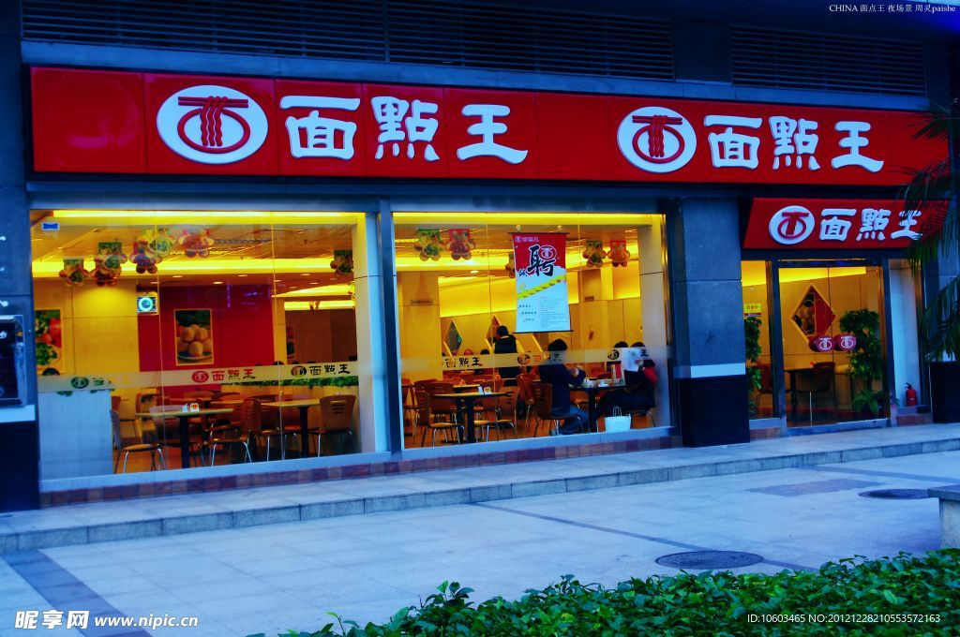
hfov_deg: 40.4
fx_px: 1305
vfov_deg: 27.5
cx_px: 480
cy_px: 318
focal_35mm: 49
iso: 200
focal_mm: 32.5
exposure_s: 1/8
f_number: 7.1
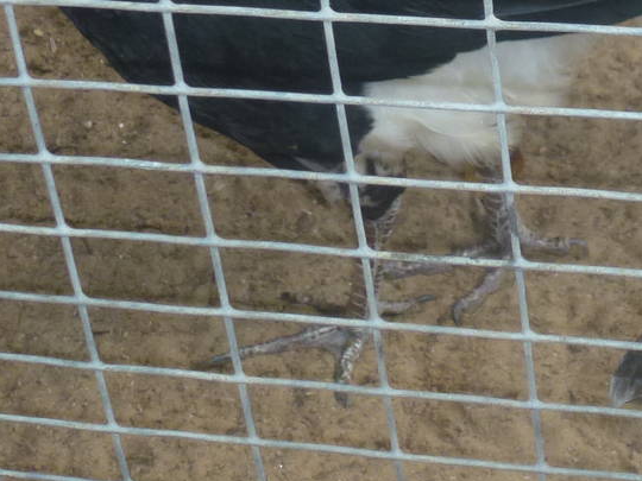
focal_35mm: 169
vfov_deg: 8.7
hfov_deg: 11.7
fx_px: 3134
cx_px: 454
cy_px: -95
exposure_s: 1/60
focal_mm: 10.1
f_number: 4.4
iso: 160
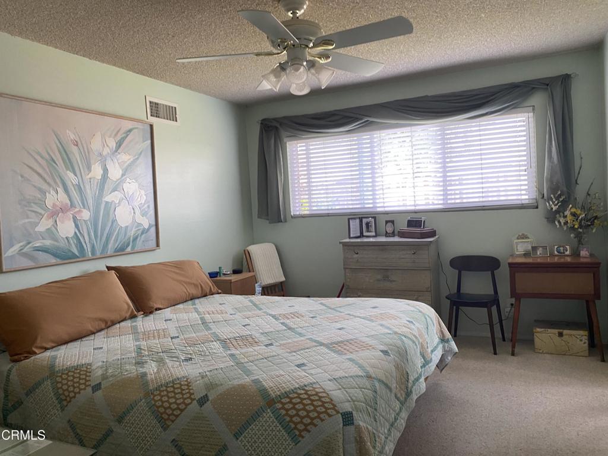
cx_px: 304
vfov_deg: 53.1
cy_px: 228
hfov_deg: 67.3
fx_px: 457
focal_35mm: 26
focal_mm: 4.25
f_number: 1.8
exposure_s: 1/63
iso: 125
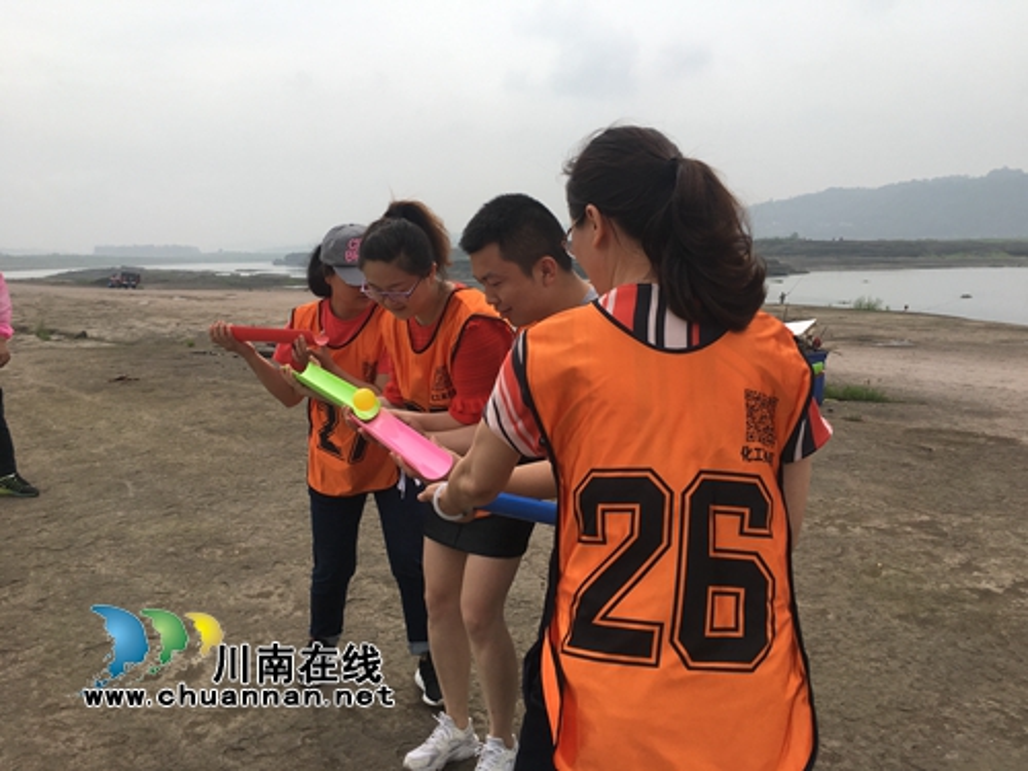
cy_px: 386
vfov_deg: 48.2
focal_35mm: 29
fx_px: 861
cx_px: 514
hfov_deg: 61.7
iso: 25
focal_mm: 4.15
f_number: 2.2
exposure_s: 1/2564
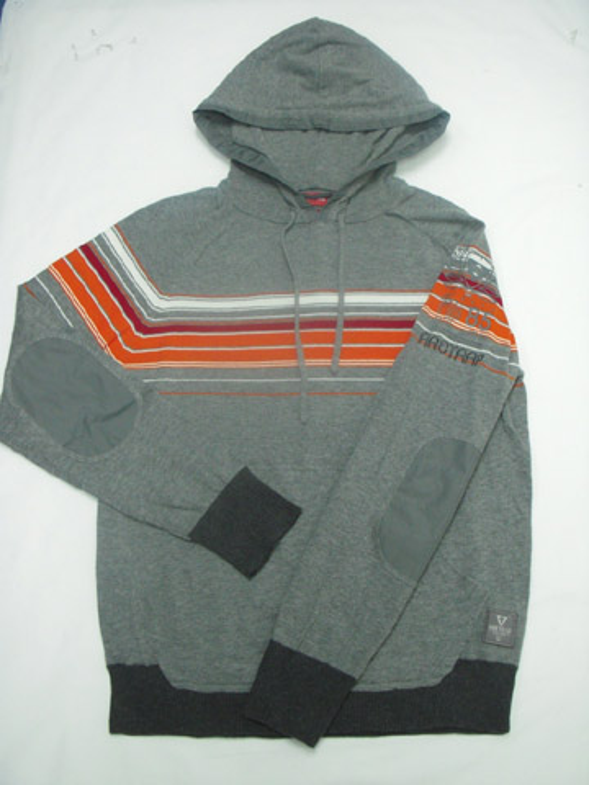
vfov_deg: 49.0
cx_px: 294
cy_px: 392
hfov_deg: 37.7
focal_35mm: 38
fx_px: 862
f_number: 3.3
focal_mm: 6.3
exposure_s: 1/50
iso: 400
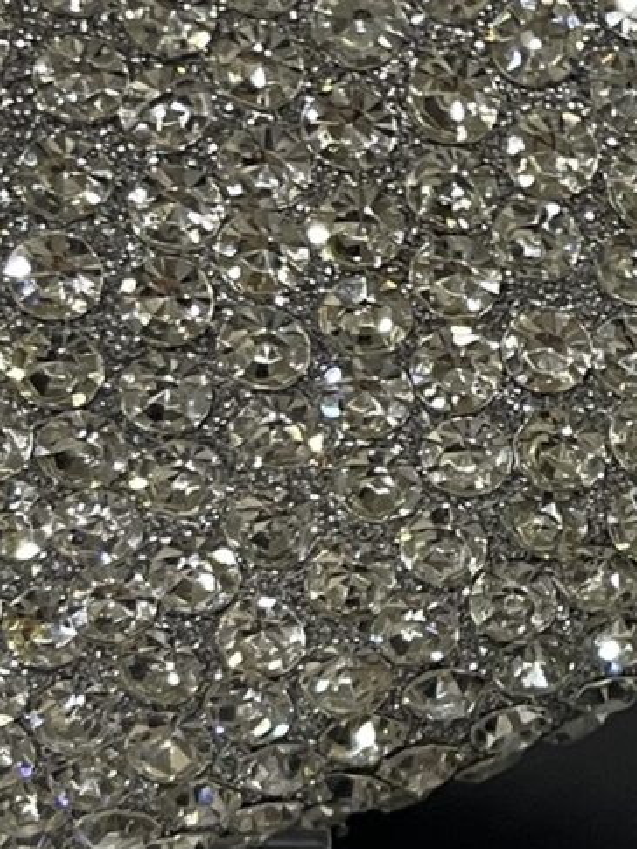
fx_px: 3237
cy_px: 224
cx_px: 1062
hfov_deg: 10.7
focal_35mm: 132
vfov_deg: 14.9
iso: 125
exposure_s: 1/49
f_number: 1.6
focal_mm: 5.1
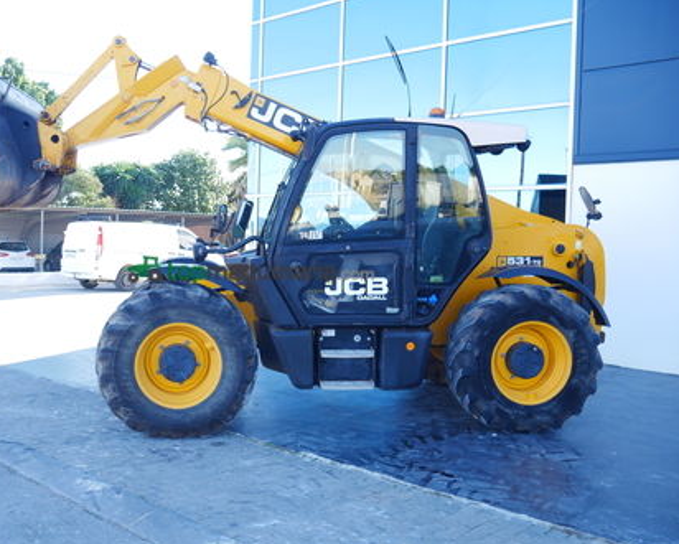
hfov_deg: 46.4
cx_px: 251
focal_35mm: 39
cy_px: 270
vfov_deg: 38.3
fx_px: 784
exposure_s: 1/200
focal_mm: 15
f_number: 3.6
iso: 200
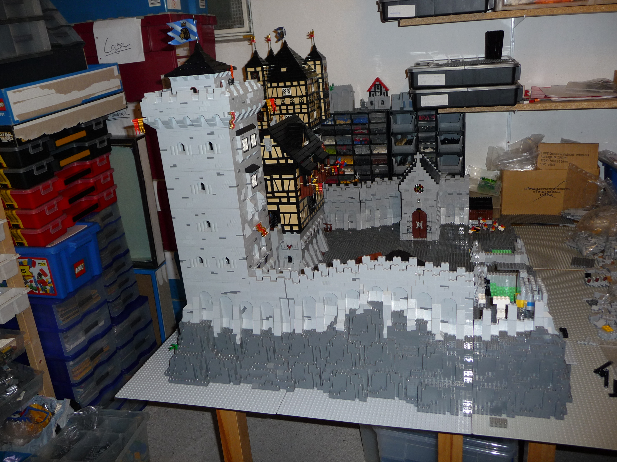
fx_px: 535
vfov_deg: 46.8
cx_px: 308
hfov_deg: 60.0
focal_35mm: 30
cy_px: 231
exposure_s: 1/30
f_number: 3.4
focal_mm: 5
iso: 100
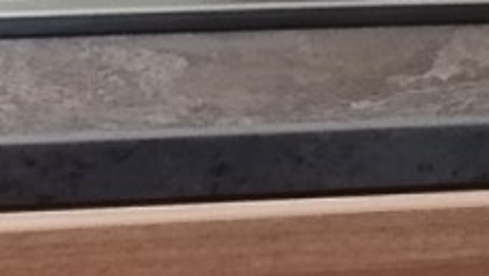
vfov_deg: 9.8
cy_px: -15
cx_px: 103
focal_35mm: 123
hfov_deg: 17.3
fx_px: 1596
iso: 430
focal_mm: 1.65
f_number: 2.2
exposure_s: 1/20
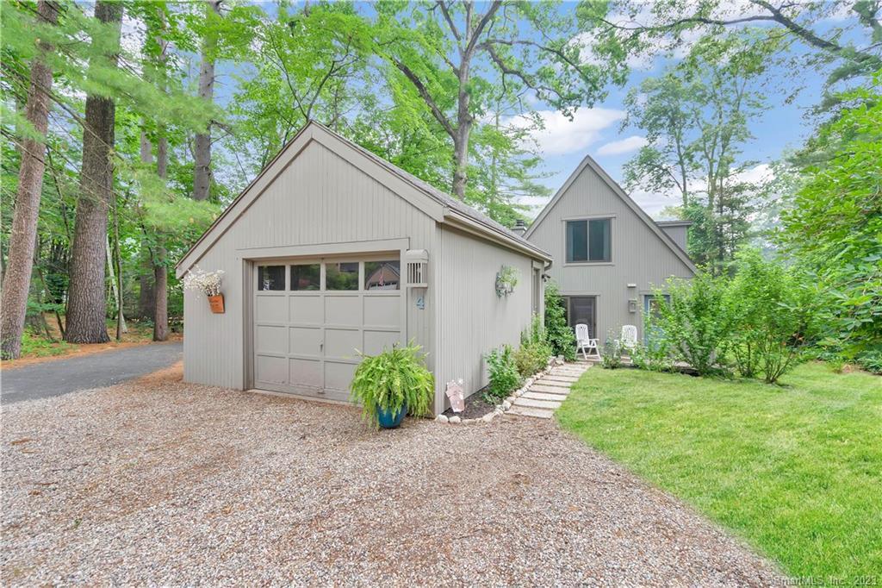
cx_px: 441
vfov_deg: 73.7
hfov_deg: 96.8
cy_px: 294
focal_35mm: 16
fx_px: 392
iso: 100
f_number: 4.5
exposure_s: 1/60
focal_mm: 16
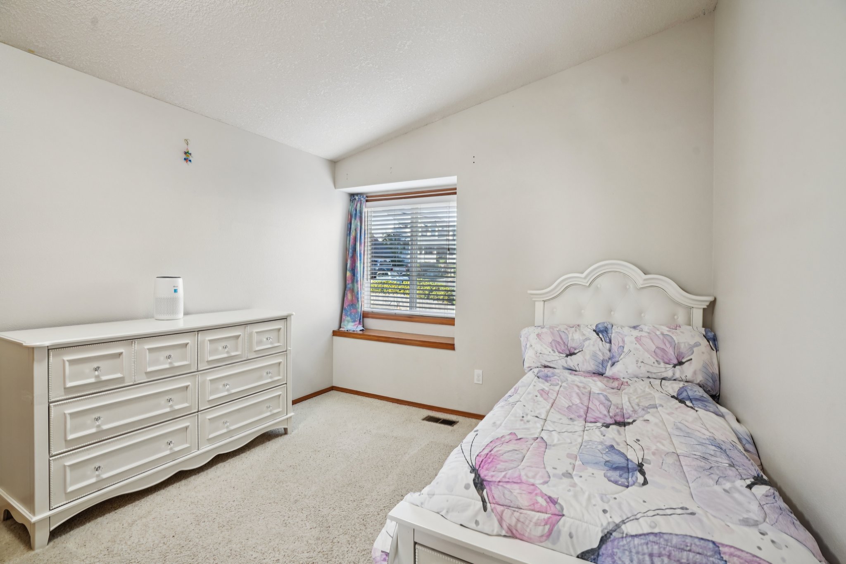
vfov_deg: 73.7
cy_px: 282
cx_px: 423
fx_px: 376
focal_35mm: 16
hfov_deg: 96.7
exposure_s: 1/20
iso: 400
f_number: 8
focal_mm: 16
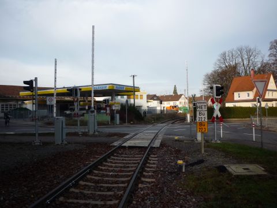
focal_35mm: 32
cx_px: 138
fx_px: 256
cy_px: 104
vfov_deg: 44.2
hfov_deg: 56.8
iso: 100
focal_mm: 5.2
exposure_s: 1/320
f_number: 4
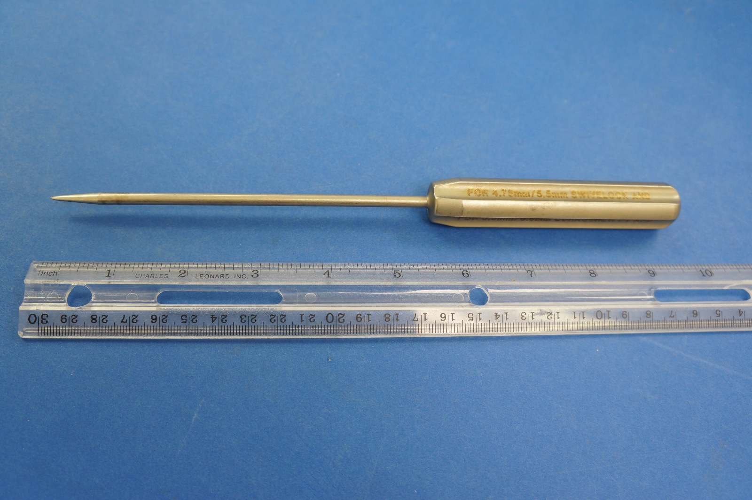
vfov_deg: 43.5
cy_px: 250
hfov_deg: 62.0
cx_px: 376
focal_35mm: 30
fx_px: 626
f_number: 3.5
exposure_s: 1/50
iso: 400
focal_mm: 20
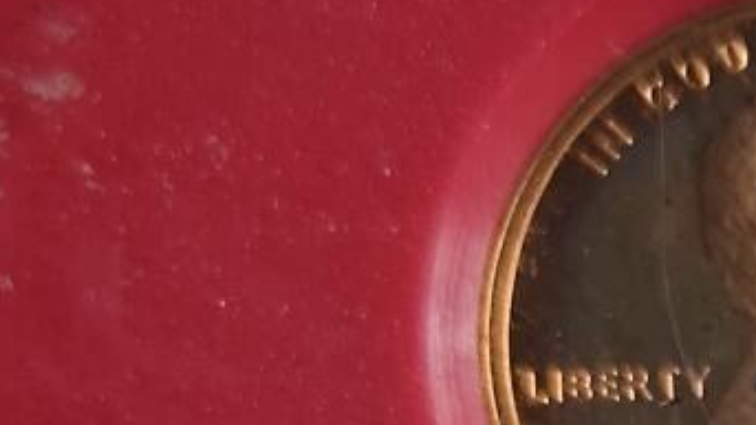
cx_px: 1239
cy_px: 1053
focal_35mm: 218
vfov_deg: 5.4
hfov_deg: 9.5
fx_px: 4370
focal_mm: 5.84
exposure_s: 1/100
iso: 125
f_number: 1.6
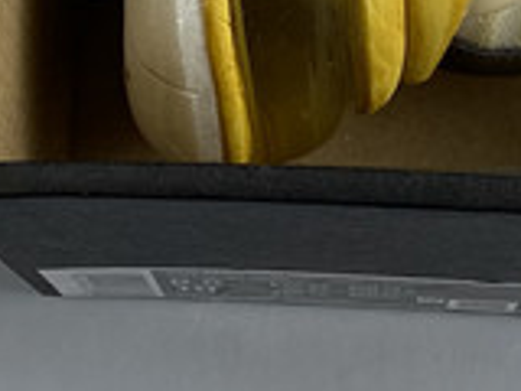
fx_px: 2438
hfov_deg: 12.2
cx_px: 387
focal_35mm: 162
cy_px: -515
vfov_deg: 8.5
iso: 50
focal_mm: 4.25
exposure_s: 1/100
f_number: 1.8
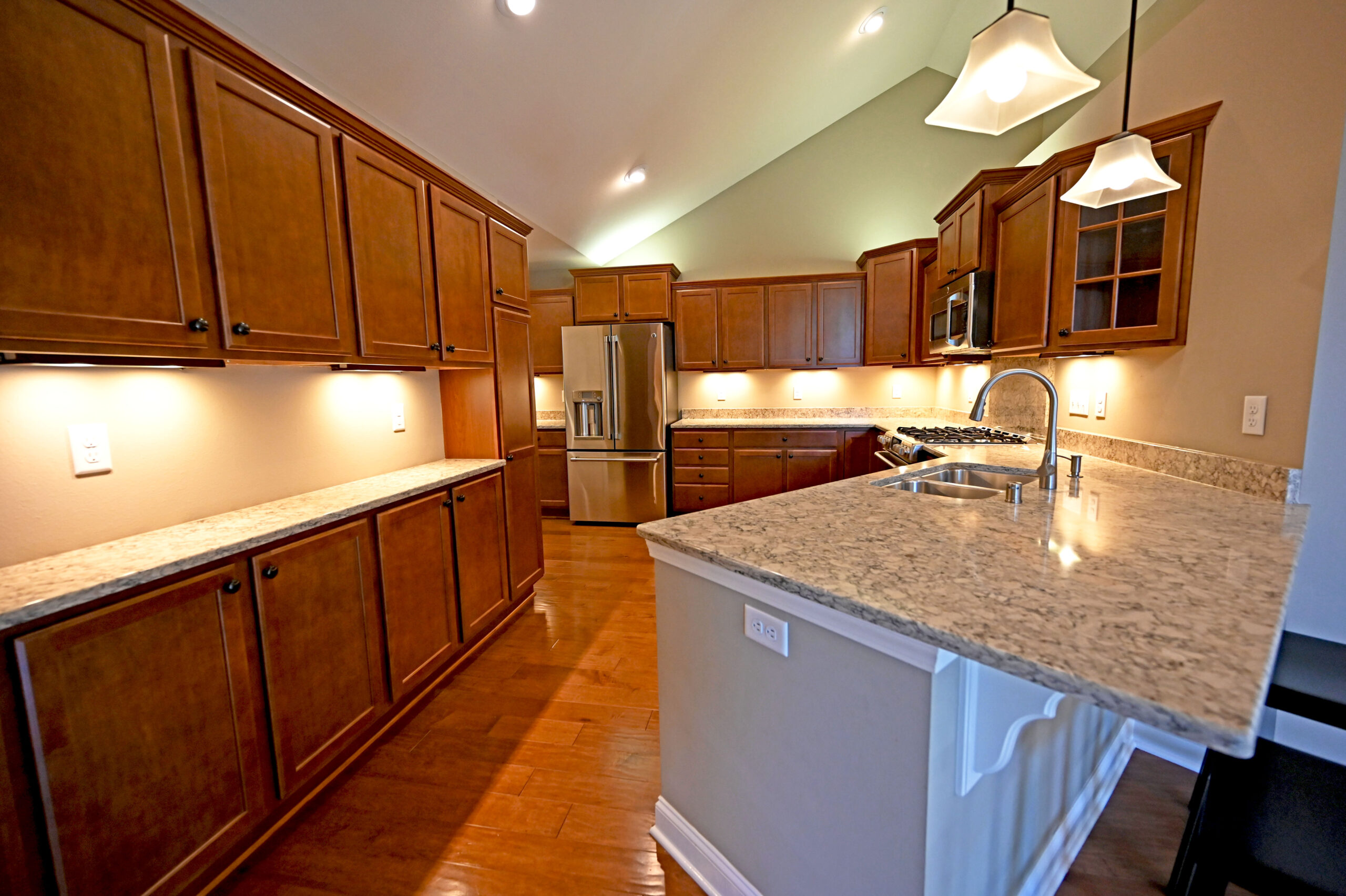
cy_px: 448
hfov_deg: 104.3
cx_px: 673
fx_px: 523
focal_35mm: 14
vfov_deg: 81.1
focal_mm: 14
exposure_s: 1/125
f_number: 4
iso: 2200
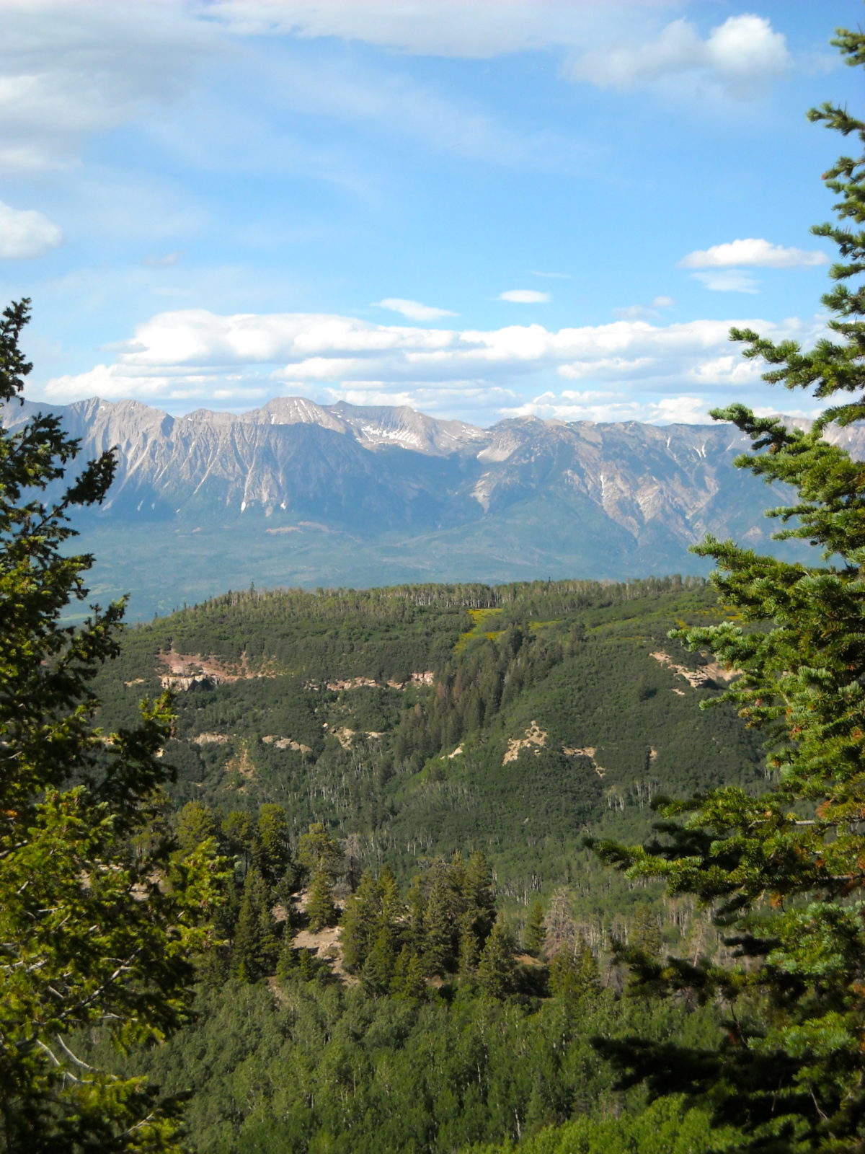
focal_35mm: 94
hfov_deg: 15.7
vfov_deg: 20.9
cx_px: 432
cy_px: 577
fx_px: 3132
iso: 64
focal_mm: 15.32
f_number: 8.7
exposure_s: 1/161
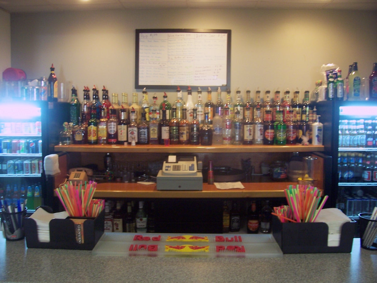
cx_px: 188
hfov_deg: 54.0
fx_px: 370
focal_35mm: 34
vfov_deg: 41.8
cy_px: 142
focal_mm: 5.6
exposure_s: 1/8
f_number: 2.7
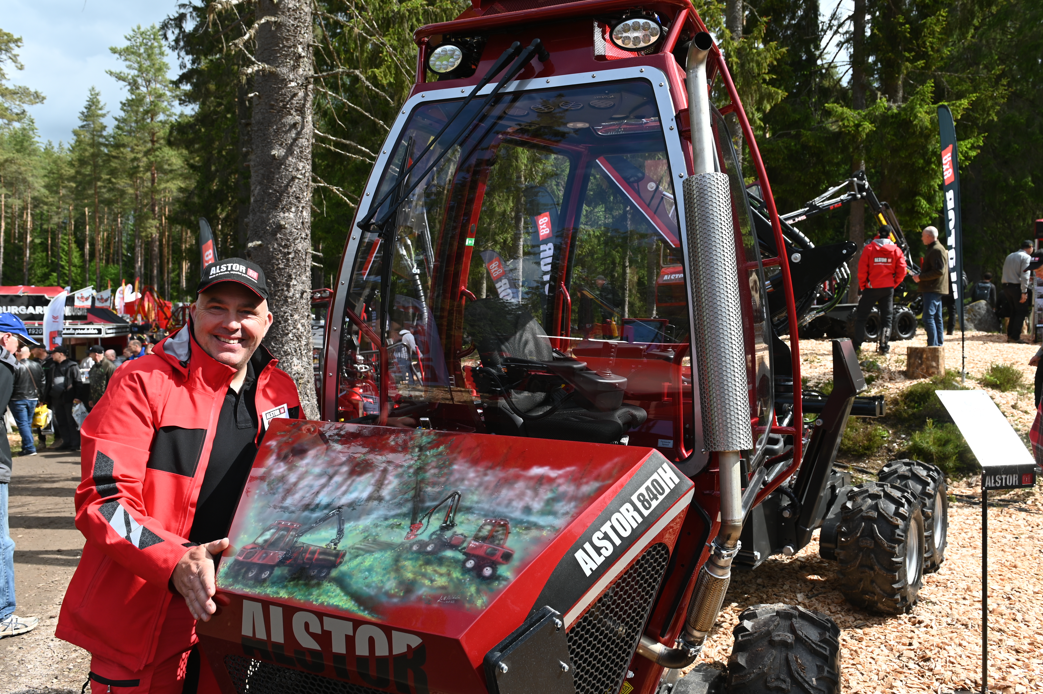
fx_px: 753
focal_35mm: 26
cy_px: 338
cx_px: 549
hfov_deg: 69.4
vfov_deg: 49.5
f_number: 7.1
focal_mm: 24
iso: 125
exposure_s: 1/200
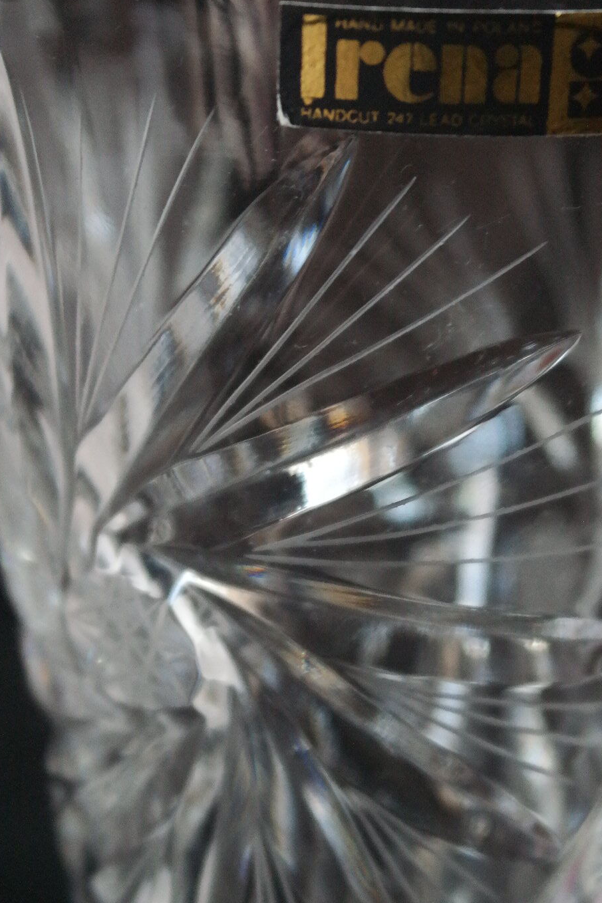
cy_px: 493
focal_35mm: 98
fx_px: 2459
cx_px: 323
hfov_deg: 14.0
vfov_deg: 20.8
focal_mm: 50
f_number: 5.6
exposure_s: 1/50
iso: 3200
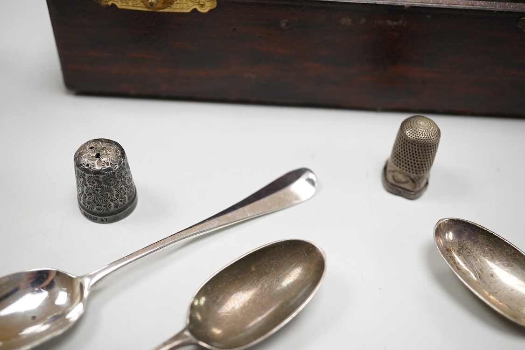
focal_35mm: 45
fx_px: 656
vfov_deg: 29.9
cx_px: 262
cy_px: 175
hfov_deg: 43.6
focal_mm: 30
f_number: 6.3
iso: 2500
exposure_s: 1/400
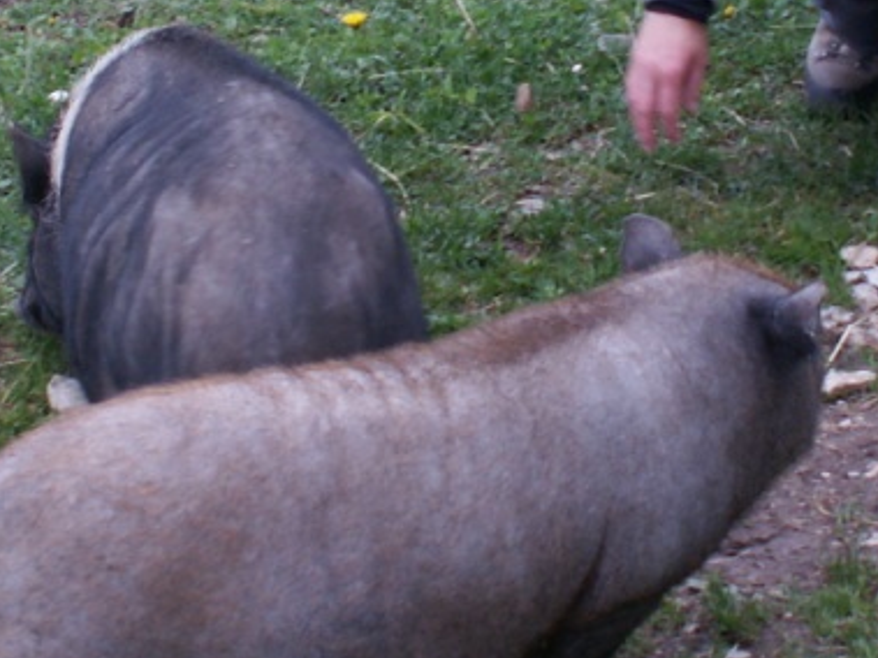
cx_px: 533
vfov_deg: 11.5
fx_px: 3220
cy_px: -9
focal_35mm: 127
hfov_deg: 15.5
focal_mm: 7.75
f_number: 3.5
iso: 50
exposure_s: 1/50
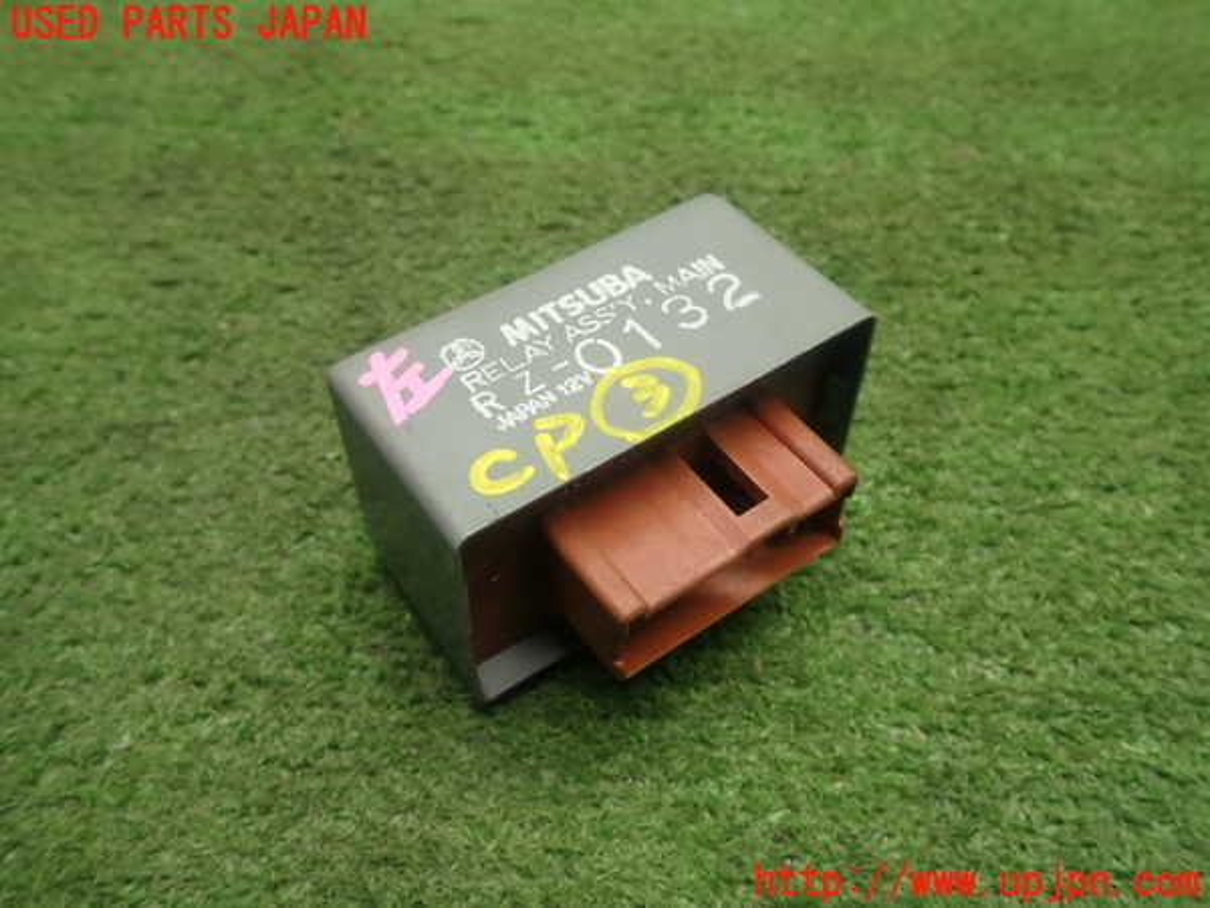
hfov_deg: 56.8
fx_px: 1119
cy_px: 454
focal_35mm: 32
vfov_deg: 44.2
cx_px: 605
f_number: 2.4
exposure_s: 1/40
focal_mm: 5.79
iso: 200
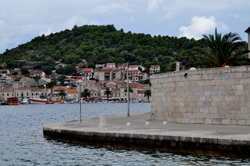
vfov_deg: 16.5
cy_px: 83
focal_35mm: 82
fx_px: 572
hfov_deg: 24.7
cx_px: 125
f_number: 13
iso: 500
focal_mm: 55
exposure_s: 1/640
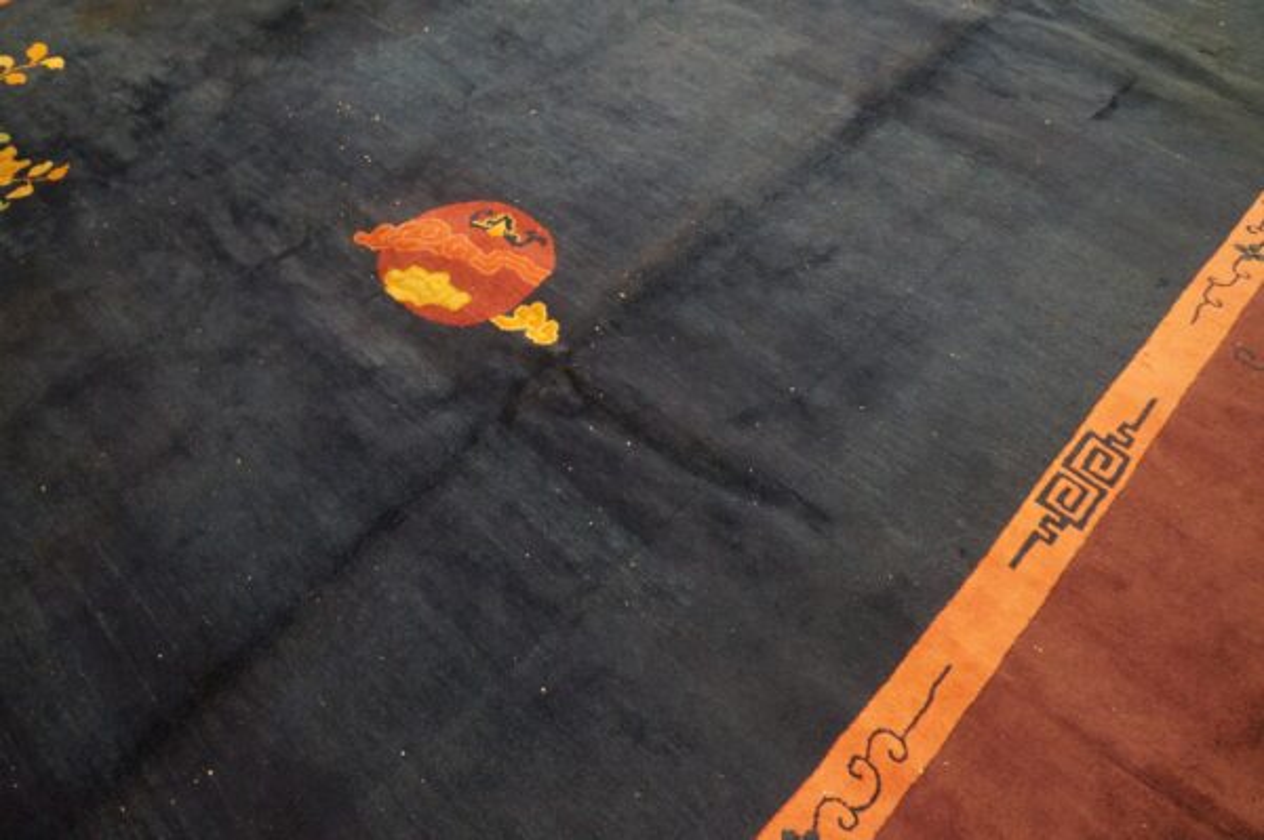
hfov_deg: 67.4
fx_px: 947
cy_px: 420
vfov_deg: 47.9
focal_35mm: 27
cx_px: 632
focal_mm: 18
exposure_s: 1/60
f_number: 4
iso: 2000
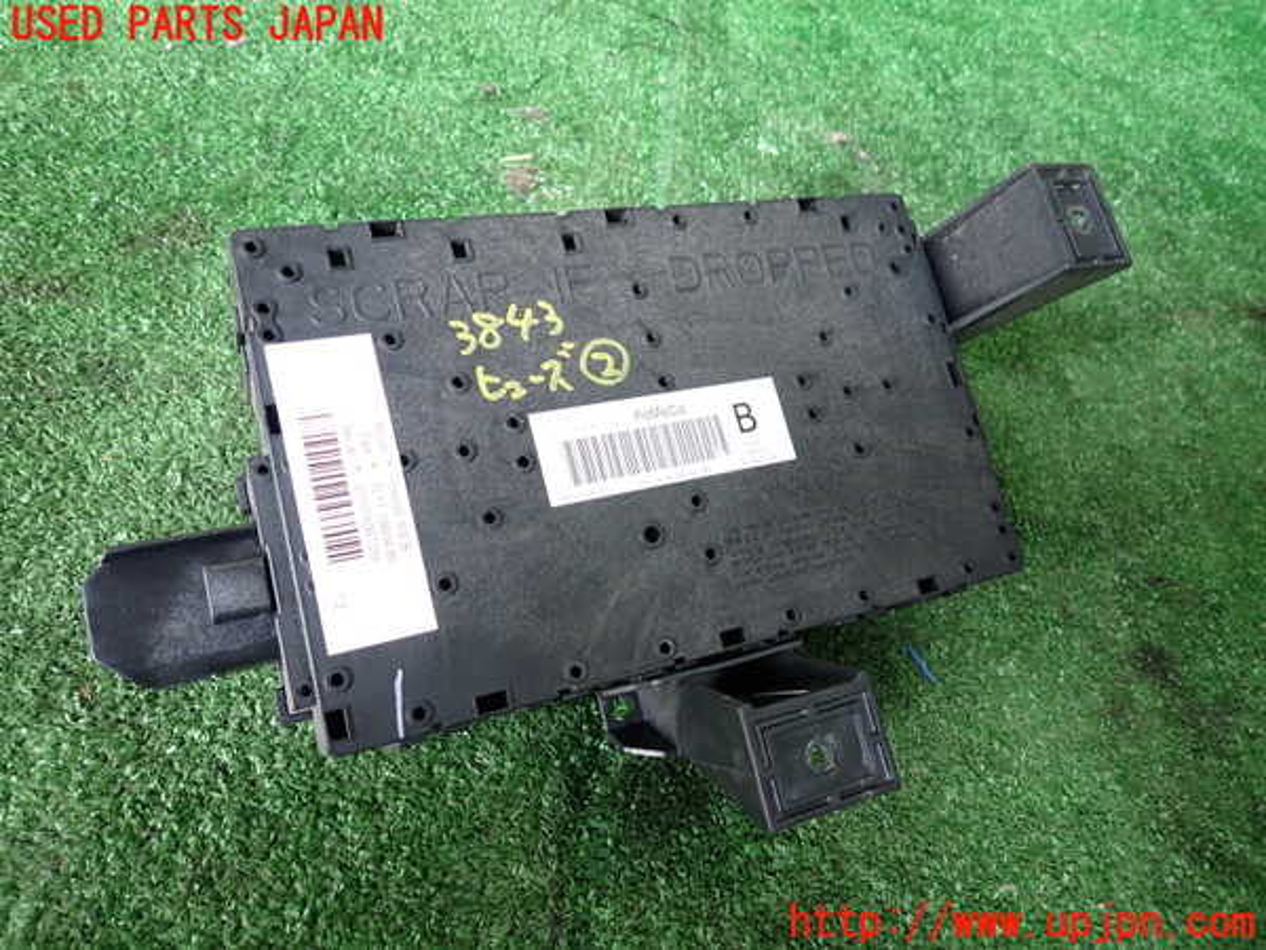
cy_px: 475
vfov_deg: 54.9
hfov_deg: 69.4
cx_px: 633
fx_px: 914
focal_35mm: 25
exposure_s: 1/60
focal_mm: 4.5
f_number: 2
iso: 200
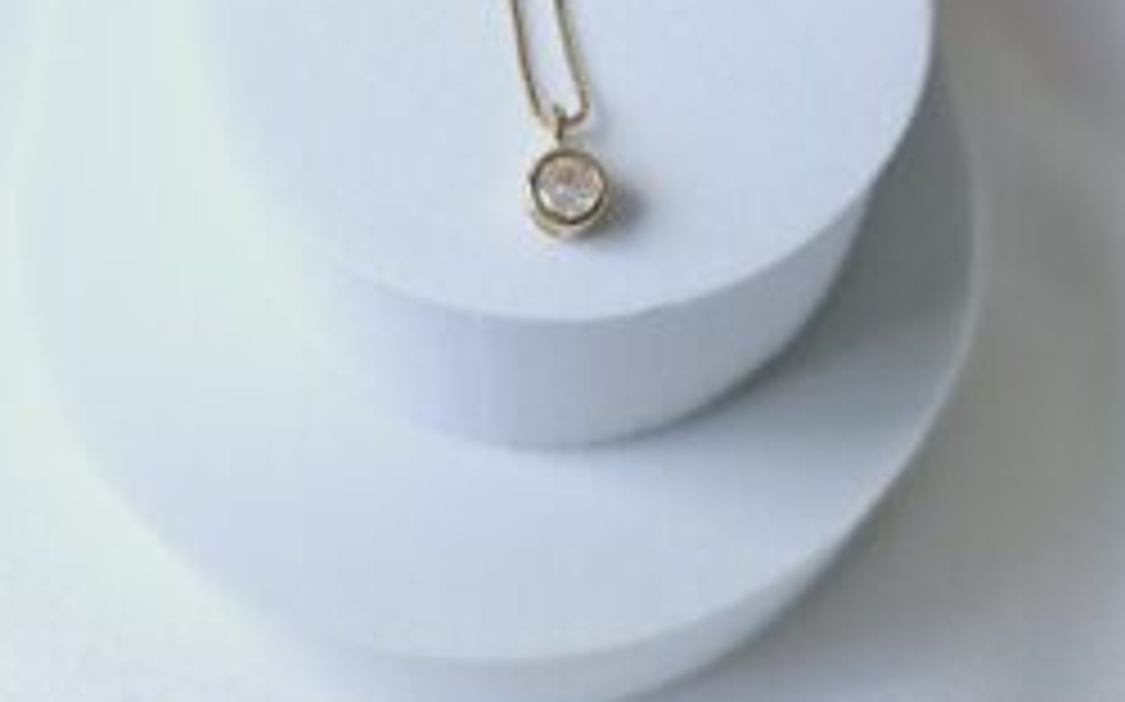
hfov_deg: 50.4
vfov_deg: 30.5
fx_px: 1195
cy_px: 9
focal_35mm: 39
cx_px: 544
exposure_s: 1/207
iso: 100
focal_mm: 5.4
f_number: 1.8
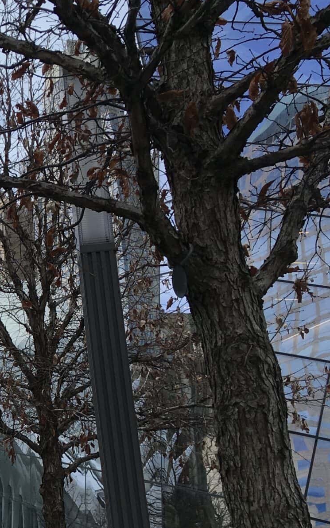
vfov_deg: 30.8
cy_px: 364
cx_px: -237
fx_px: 950
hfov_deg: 16.8
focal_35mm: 66
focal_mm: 4.15
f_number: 2.2
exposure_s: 1/1040
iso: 25
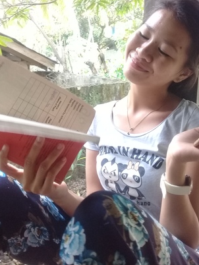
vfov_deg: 49.9
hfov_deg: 38.6
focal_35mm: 37
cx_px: 111
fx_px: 283
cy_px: 111
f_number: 2.2
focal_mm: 3.3
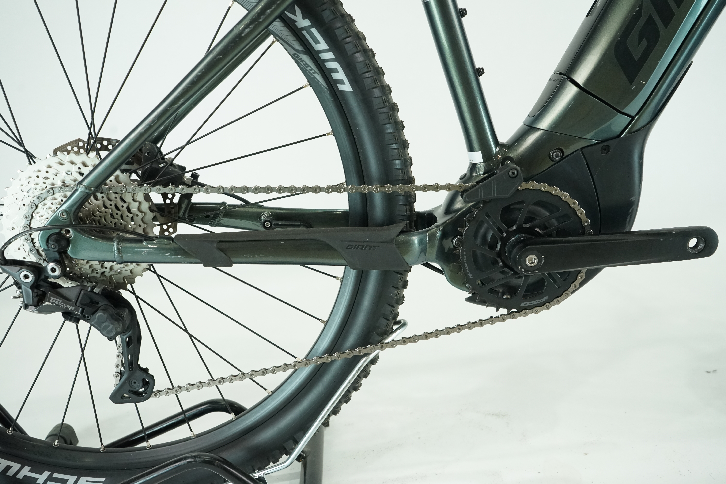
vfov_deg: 41.1
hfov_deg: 58.7
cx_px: 363
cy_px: 242
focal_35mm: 32
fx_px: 645
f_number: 6.3
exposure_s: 1/200
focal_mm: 32
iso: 2500
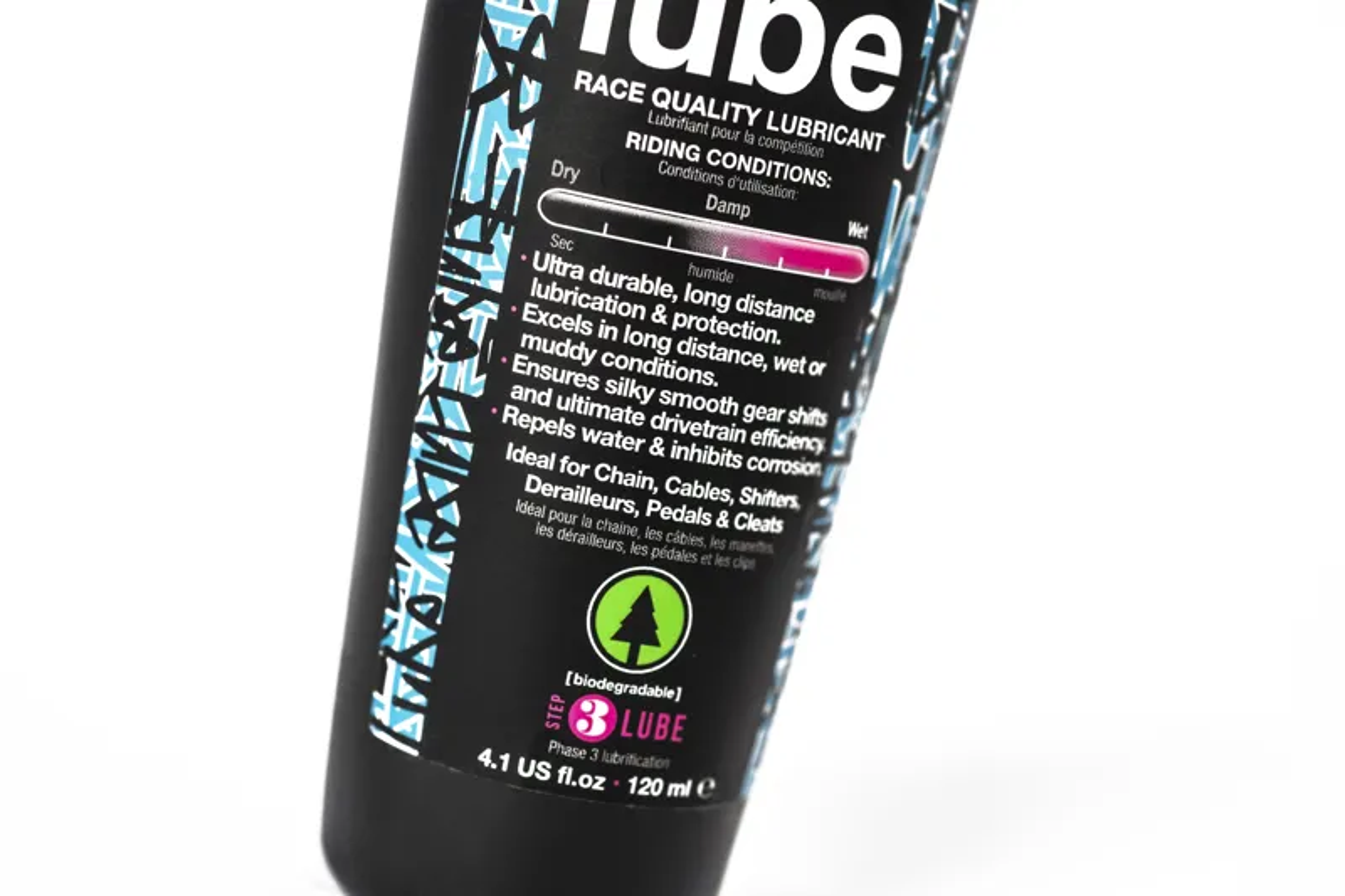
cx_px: 672
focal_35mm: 60
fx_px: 2241
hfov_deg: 33.4
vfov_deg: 22.6
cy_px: 448
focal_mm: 60
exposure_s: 1/125
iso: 100
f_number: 7.1
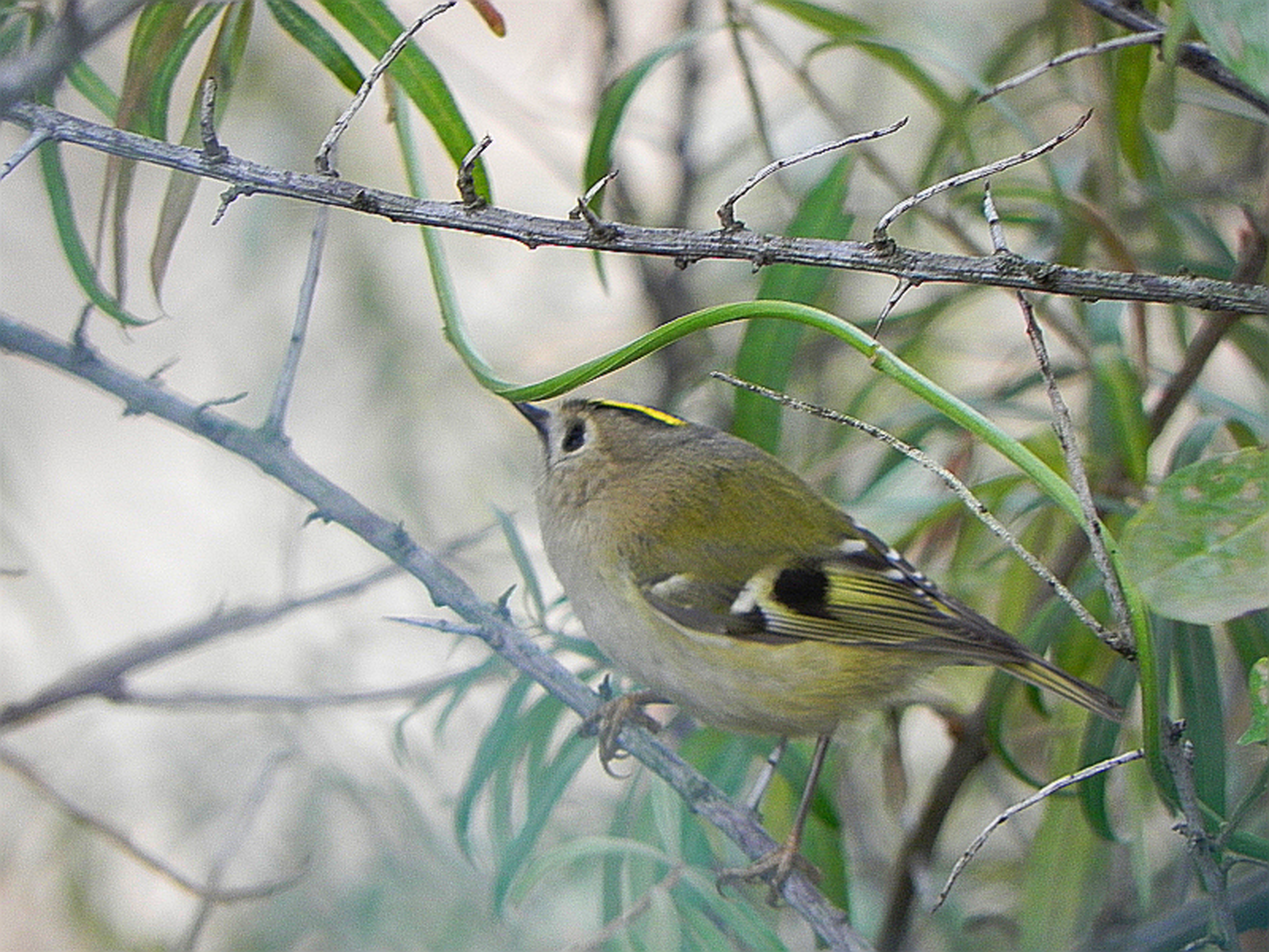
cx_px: 634
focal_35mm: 678
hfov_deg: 2.9
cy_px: 476
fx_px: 24855
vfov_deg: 2.2
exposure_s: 1/60
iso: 346
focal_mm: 120
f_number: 5
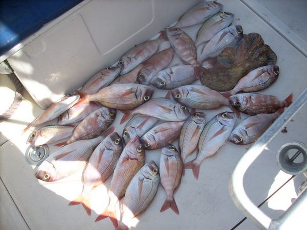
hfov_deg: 50.2
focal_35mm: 37
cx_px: 154
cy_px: 115
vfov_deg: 38.6
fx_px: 328
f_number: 2.8
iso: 64
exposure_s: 1/310
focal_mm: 6.2
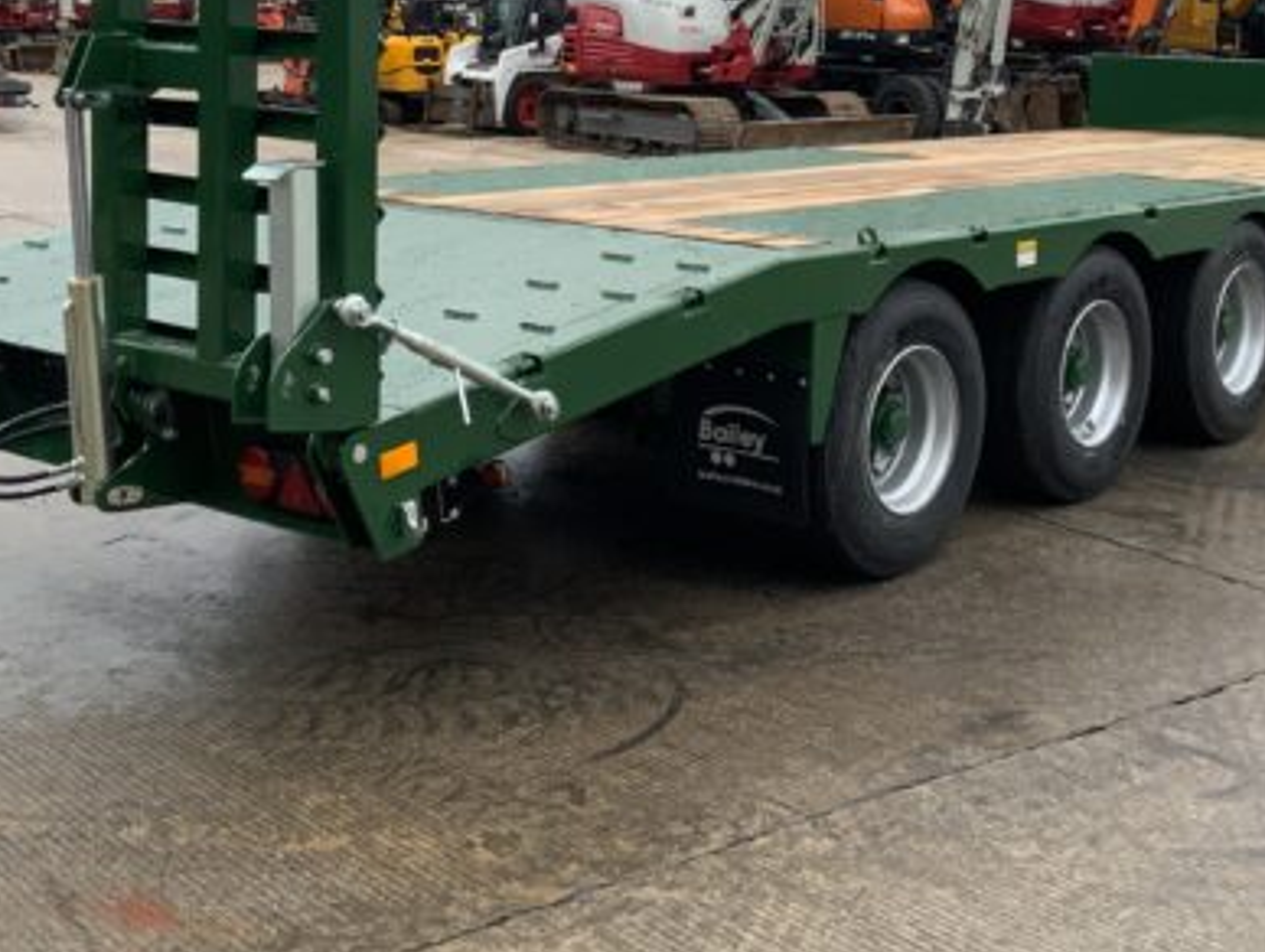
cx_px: 724
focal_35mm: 56
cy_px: 99
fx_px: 2049
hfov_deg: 34.3
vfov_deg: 25.4
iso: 16
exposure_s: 1/340
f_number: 1.8
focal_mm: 3
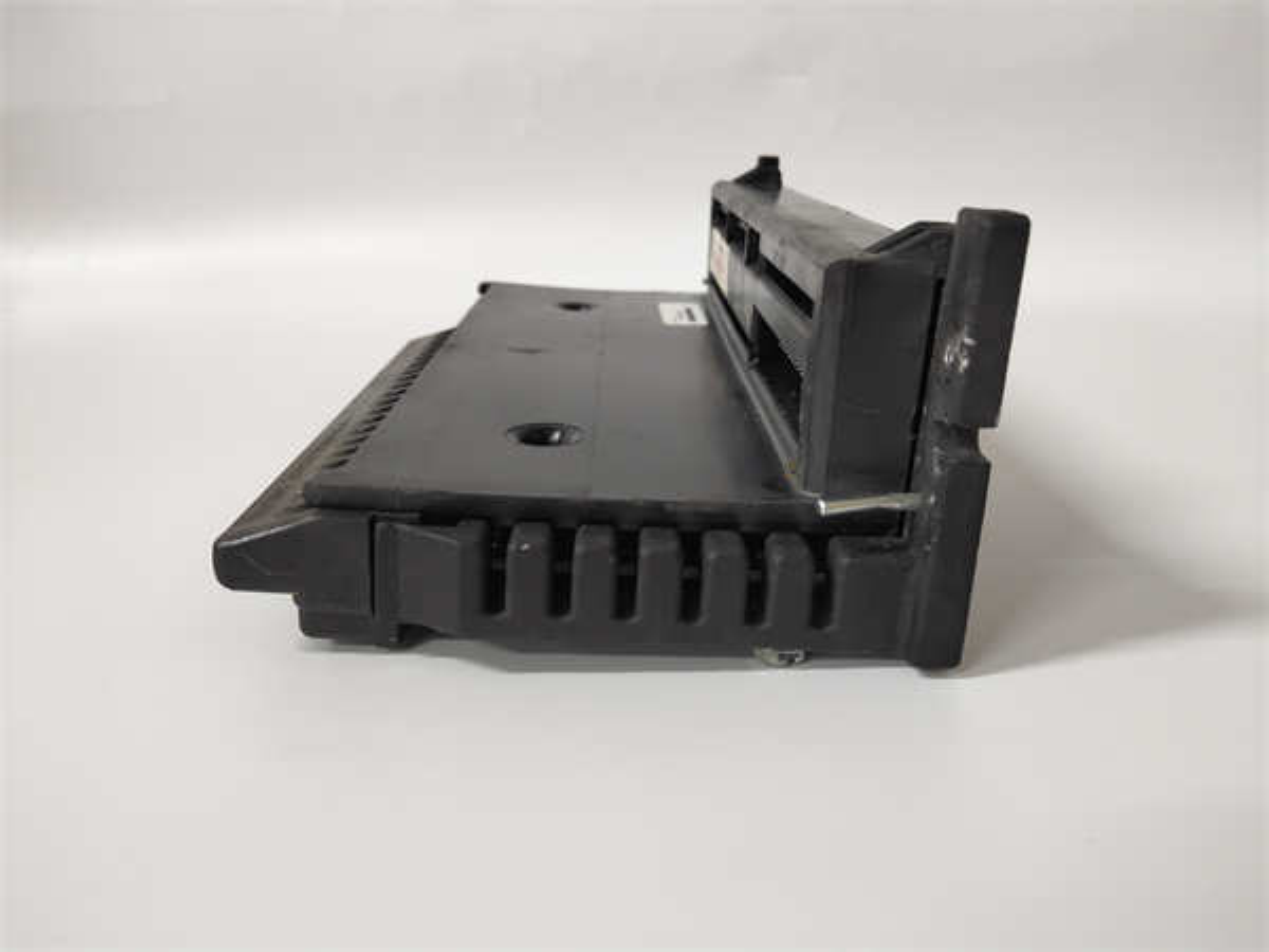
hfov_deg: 67.3
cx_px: 634
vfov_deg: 53.1
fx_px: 953
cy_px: 476
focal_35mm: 26
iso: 343
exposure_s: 1/33
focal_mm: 3.87
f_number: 2
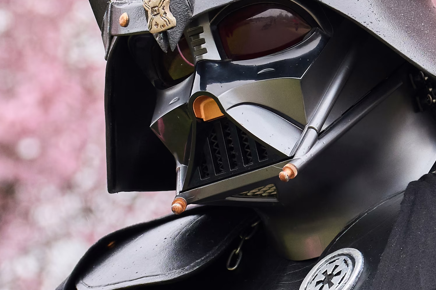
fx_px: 6430
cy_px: 105
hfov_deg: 3.9
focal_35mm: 531
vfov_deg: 2.6
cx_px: 405
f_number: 4
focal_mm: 92
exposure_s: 1/500
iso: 500
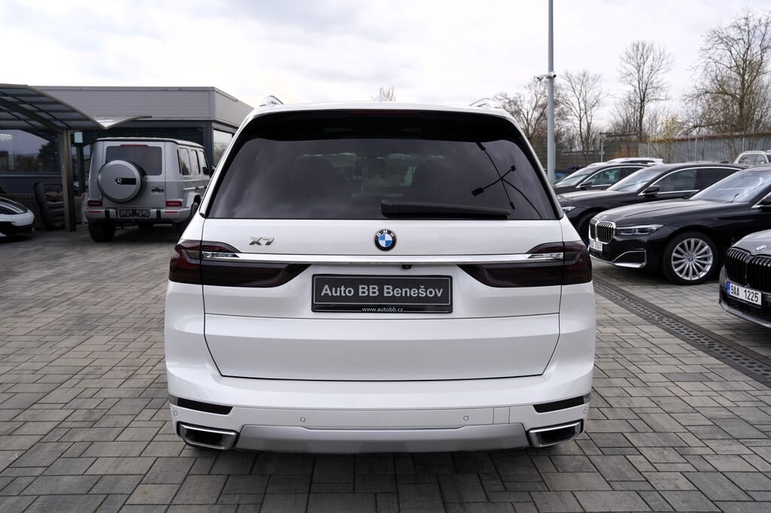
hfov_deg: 60.3
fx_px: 664
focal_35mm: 31
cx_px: 386
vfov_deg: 42.3
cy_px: 256
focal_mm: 31
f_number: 7.1
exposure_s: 1/250
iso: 100
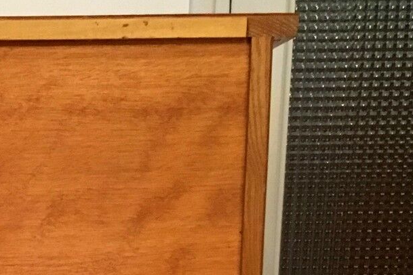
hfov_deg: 19.8
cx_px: -24
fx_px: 1136
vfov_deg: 12.9
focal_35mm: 99
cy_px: 443
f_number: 2.2
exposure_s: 1/25
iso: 200
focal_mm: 4.15
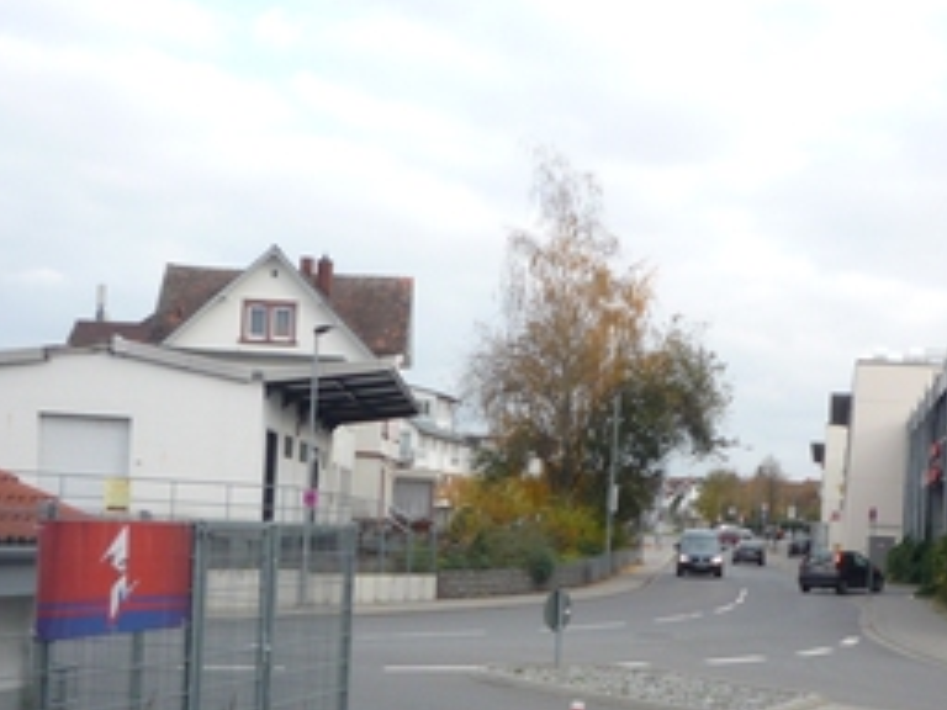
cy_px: 581
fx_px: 1641
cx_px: 644
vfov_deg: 24.0
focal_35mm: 60
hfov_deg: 31.9
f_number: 4
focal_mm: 5.2
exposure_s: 1/250
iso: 160
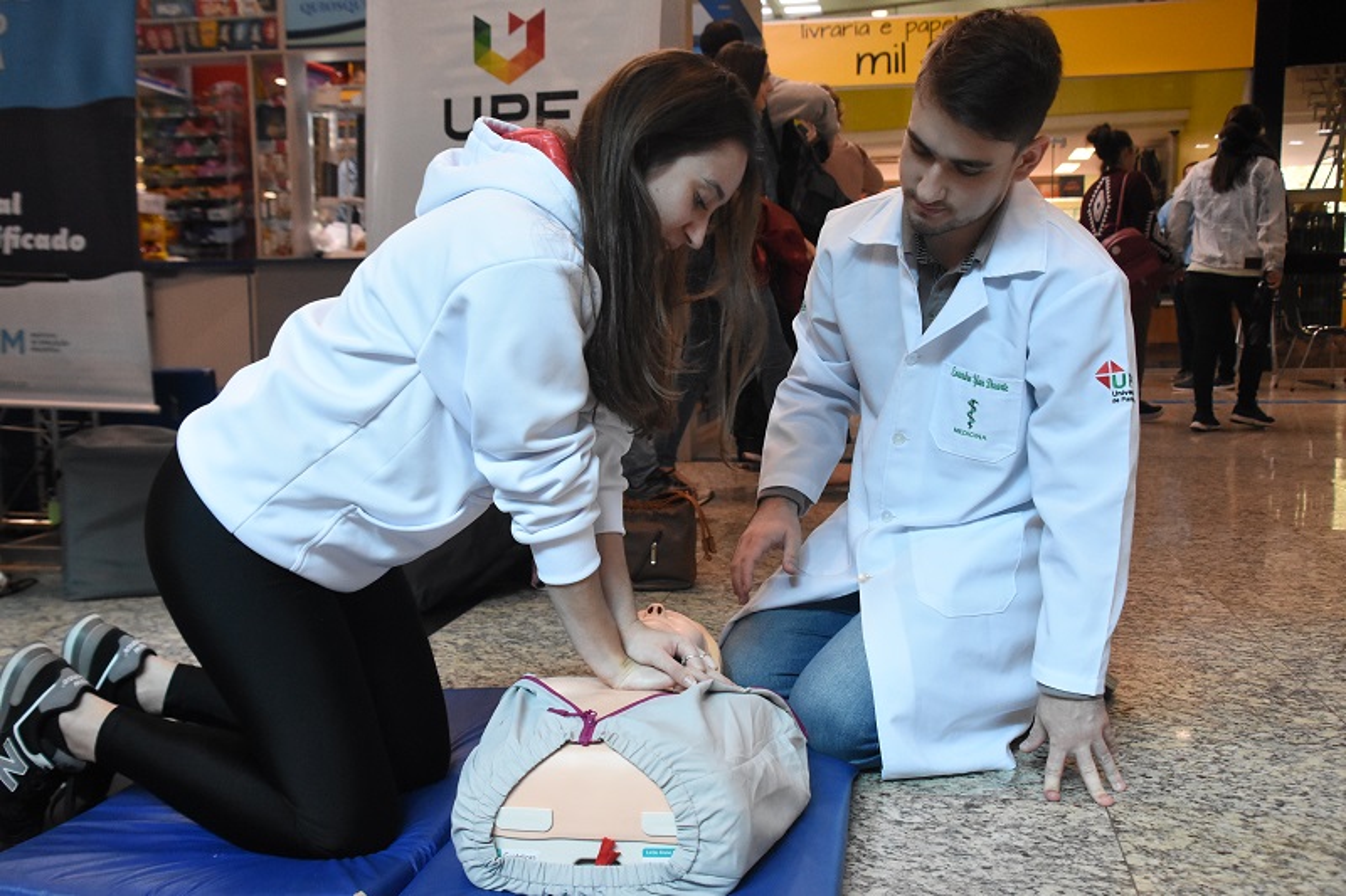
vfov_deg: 36.9
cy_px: 448
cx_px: 673
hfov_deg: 53.1
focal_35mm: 36
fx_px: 1346
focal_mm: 24
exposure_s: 1/320
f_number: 5
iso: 3200
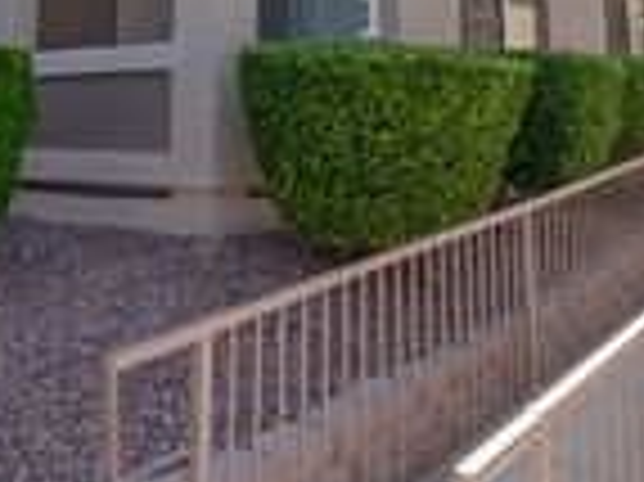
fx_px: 874
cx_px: 342
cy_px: -95
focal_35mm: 47
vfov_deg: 27.2
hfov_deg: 40.4
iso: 80
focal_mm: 14
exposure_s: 1/80
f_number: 8
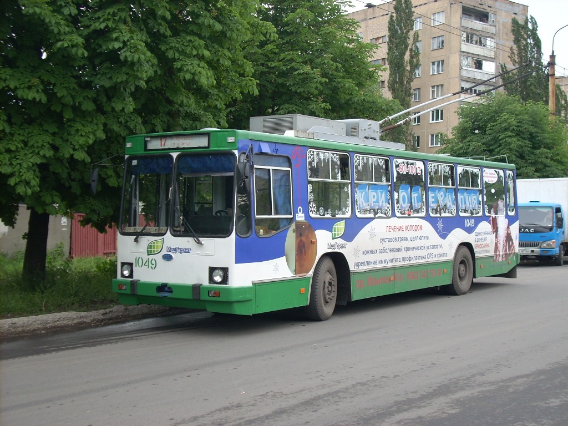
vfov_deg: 27.0
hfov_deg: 35.5
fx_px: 886
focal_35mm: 54
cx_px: 284
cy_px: 213
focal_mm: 9
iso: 64
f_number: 3.4
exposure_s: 1/46.2
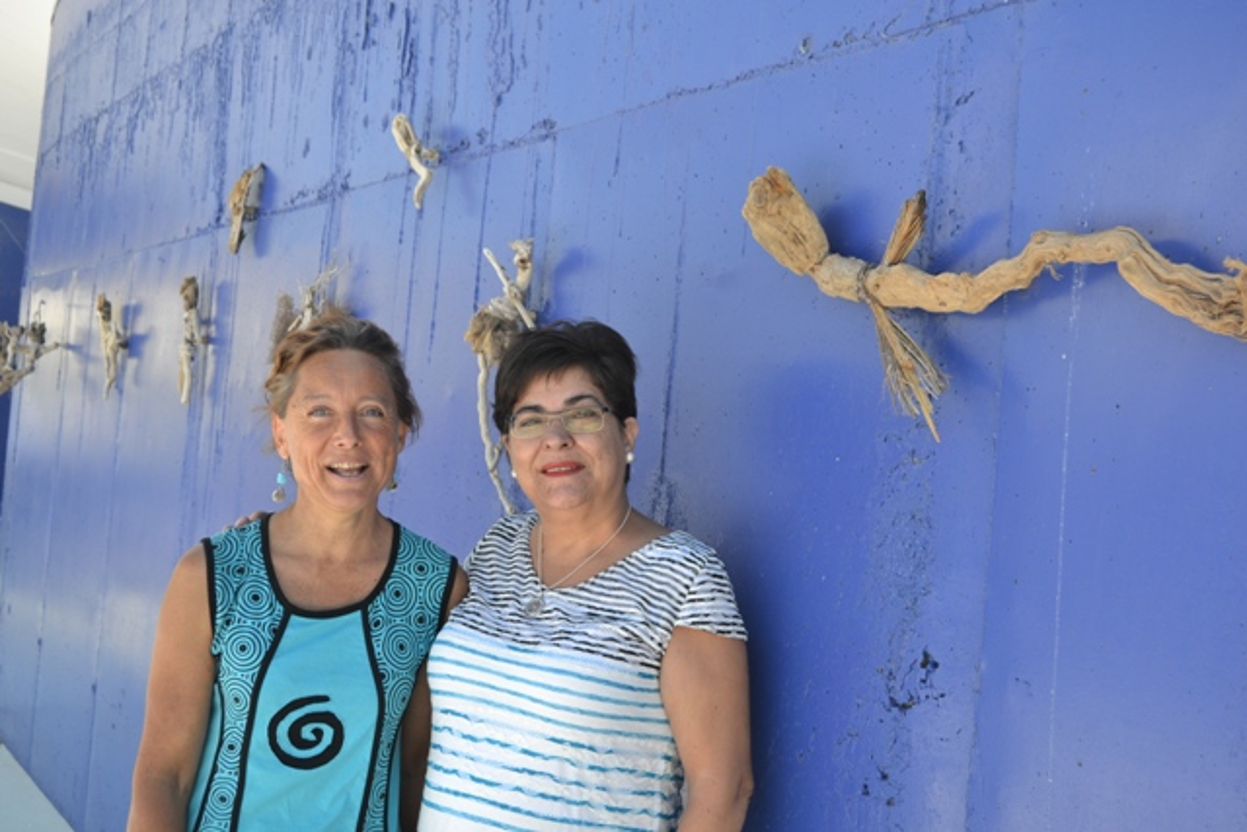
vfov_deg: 31.9
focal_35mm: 42
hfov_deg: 46.4
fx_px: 1455
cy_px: 416
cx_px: 624
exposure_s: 1/125
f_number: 5.6
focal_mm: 28
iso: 160
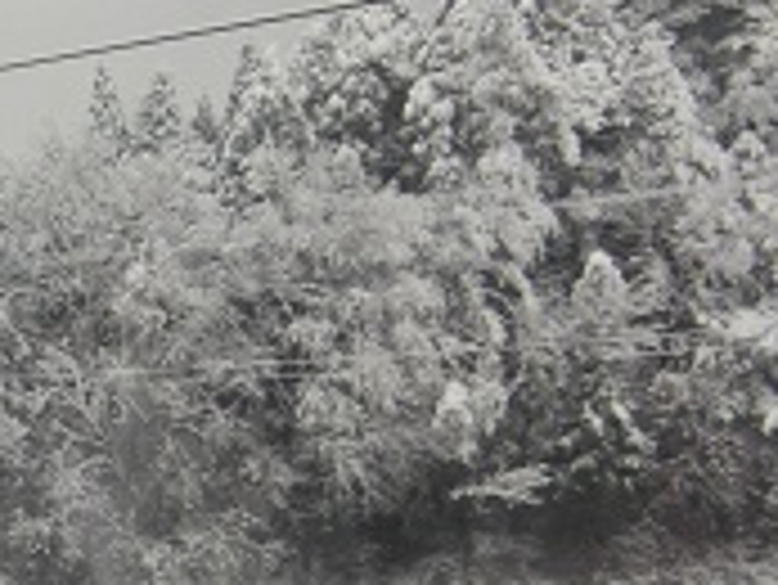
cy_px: 560
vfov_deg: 20.2
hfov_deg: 26.0
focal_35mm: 71
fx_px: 1597
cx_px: 9
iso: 50
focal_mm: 4.9
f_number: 2.6
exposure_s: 1/250
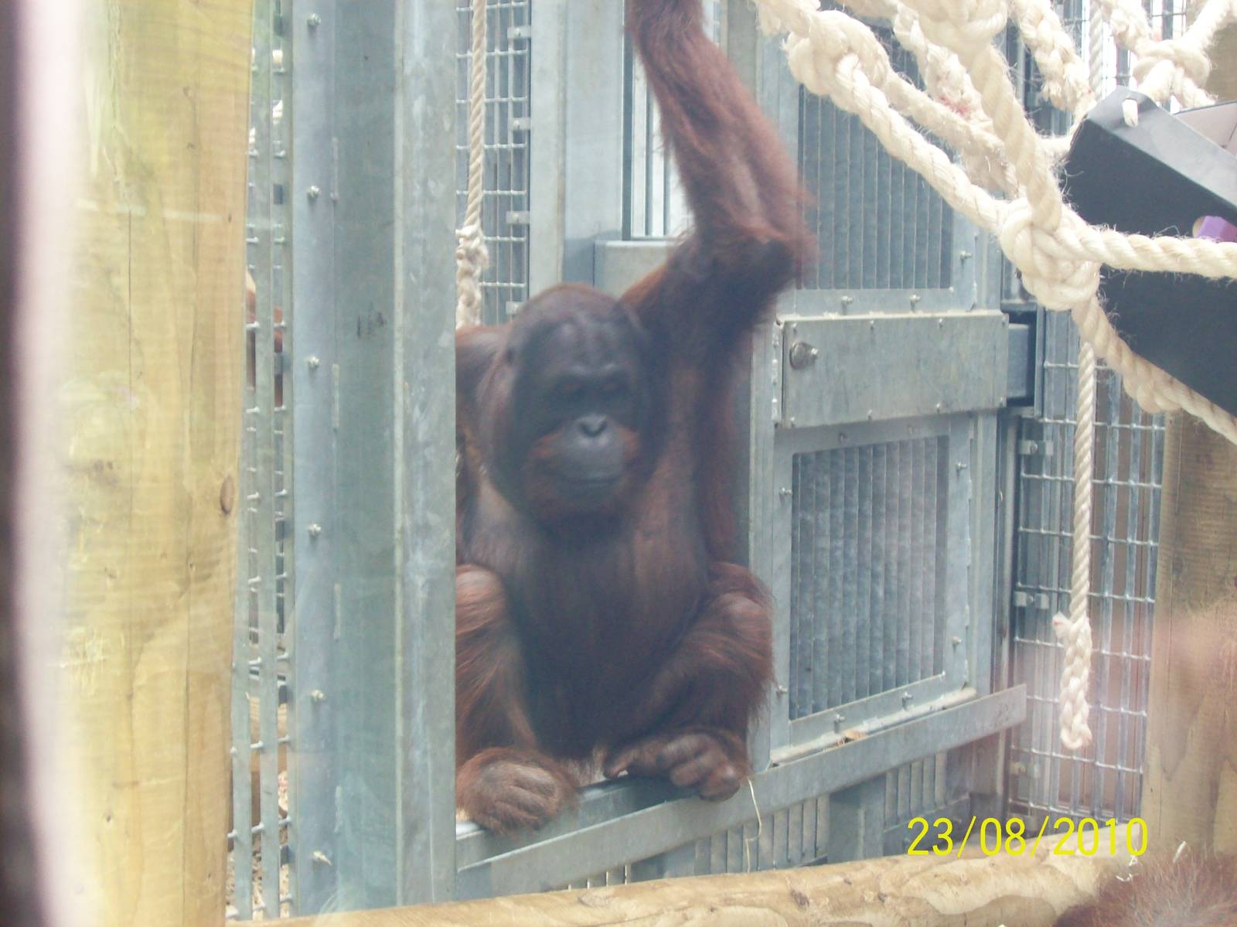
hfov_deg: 34.4
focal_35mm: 56
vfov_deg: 26.1
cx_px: 618
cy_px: 464
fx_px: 2001
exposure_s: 1/20.5
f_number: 3.4
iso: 160
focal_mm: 9.4
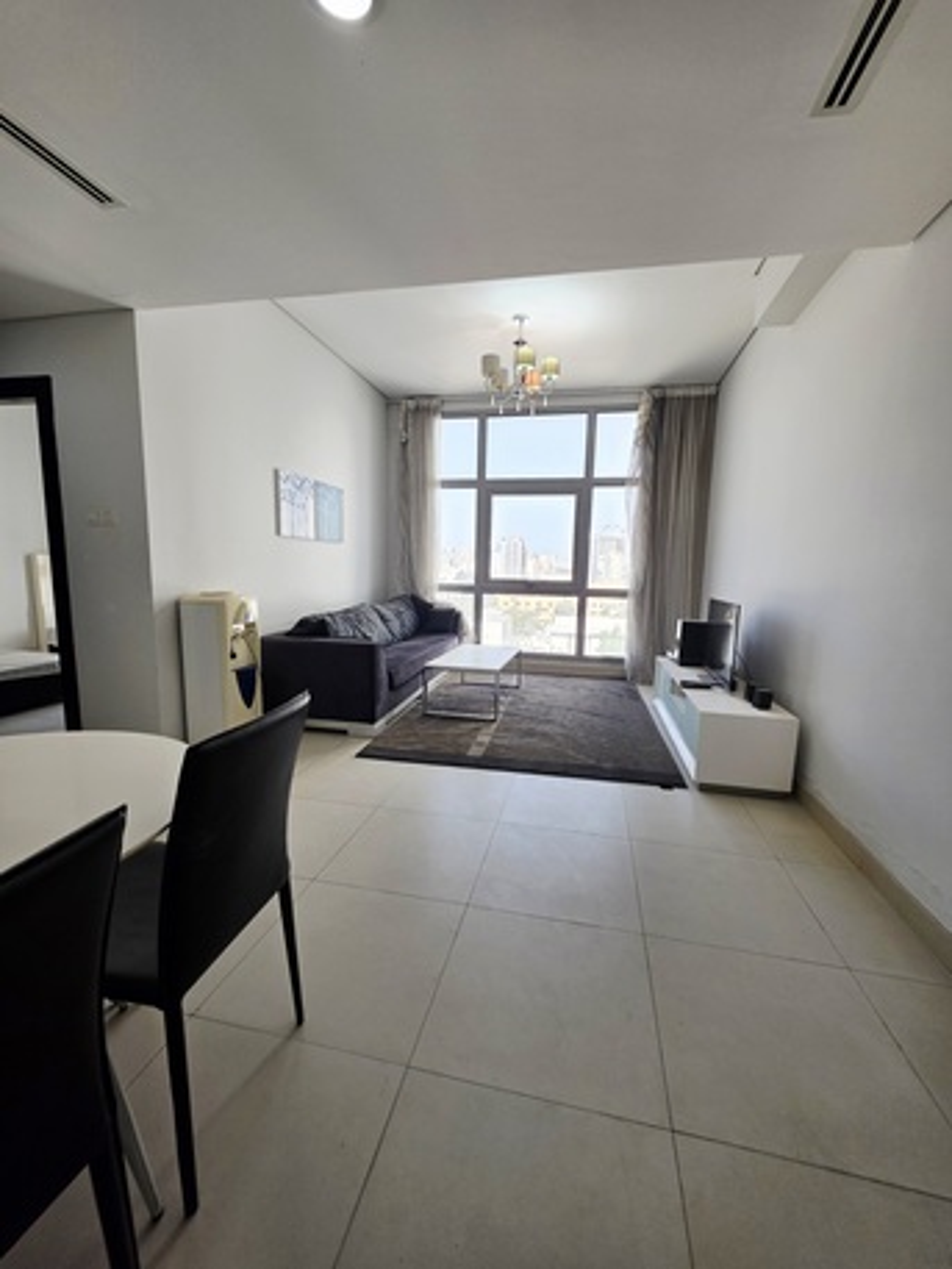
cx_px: 476
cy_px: 634
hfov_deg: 89.9
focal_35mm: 13
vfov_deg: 106.2
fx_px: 476
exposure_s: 1/111
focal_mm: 2.2
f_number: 1.9
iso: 40
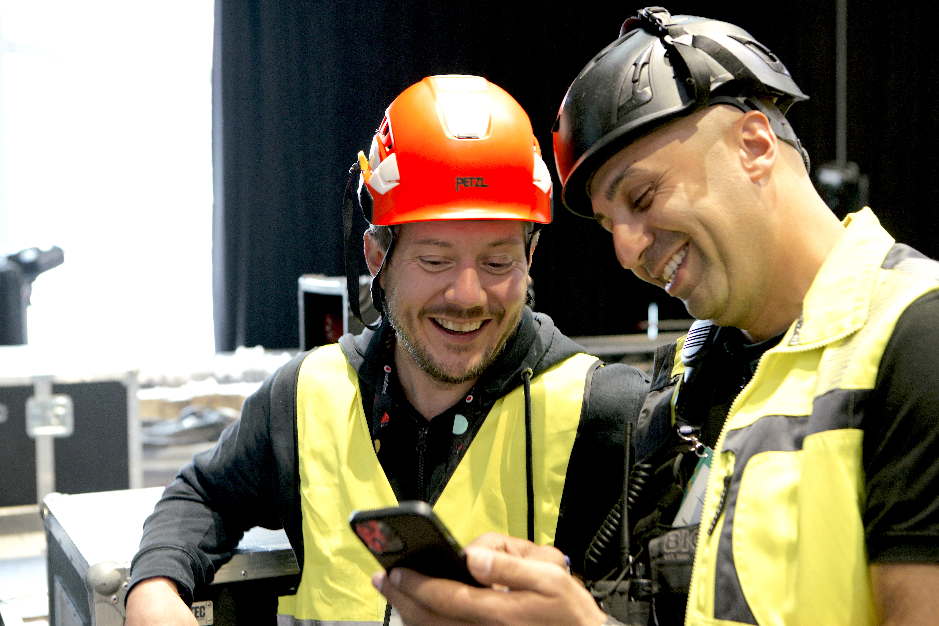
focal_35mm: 51
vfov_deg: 26.5
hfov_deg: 38.9
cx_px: 470
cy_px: 313
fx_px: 1330
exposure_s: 1/20
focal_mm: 51
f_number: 4
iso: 1600
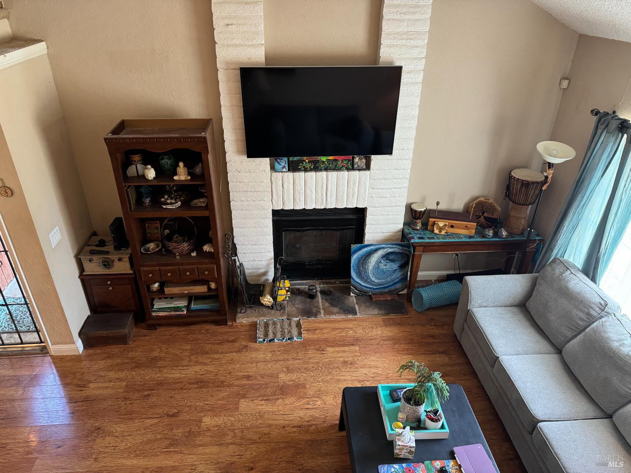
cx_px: 316
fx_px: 437
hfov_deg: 71.6
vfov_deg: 56.8
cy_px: 236
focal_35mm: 24
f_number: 1.78
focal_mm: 6.76
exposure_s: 1/42
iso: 320
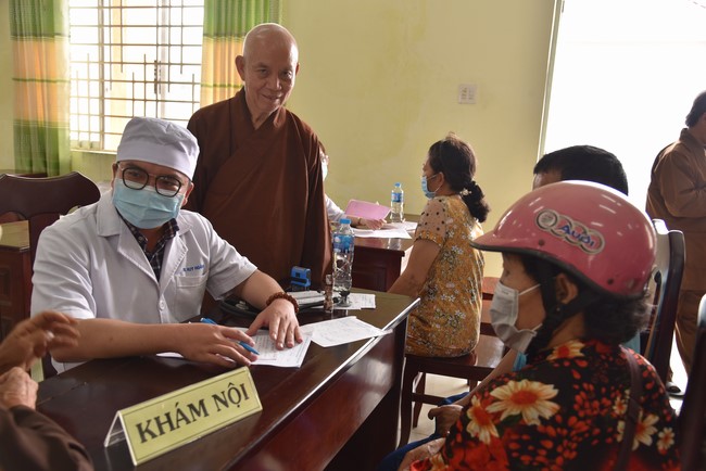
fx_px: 608
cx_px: 353
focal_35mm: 31
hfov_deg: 60.3
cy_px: 236
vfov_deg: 42.4
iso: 400
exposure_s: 1/80
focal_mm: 31
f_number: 4.5
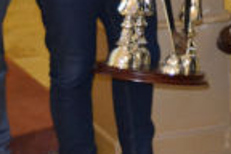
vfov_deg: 6.7
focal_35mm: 200
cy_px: -106
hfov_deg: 9.9
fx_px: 1283
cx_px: 363
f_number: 4.5
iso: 2500
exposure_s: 1/60
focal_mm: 32
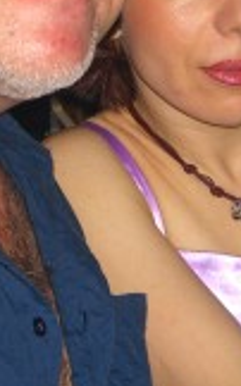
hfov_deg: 8.8
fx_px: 1569
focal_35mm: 149
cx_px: 138
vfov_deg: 14.0
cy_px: 62
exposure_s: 1/60
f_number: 2.8
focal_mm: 7.9
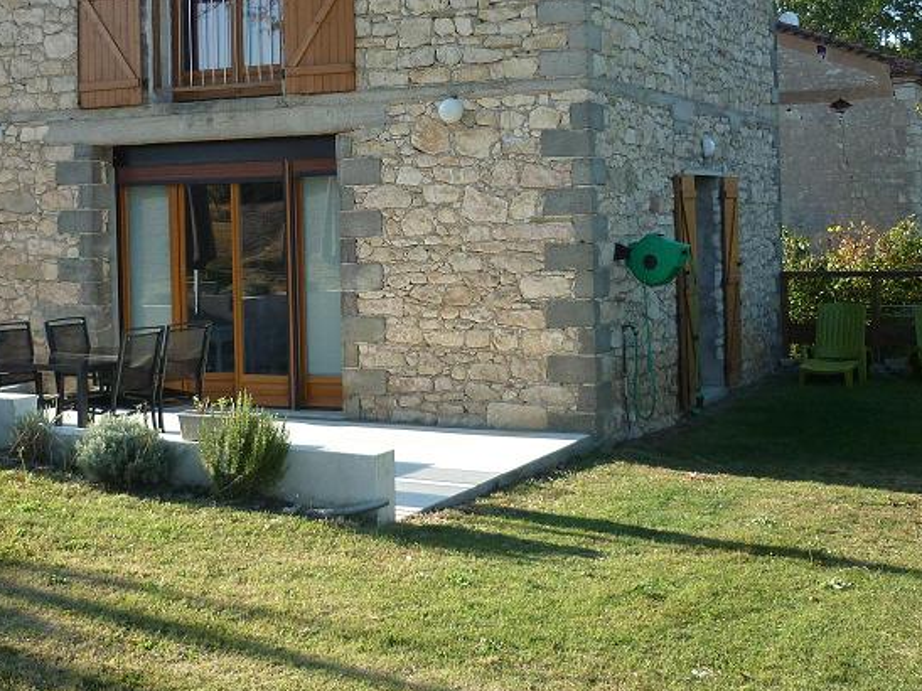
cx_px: 381
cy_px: 194
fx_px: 1465
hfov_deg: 34.9
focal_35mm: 55
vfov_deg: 26.3
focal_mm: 5.5
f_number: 2.8
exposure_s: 1/400
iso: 80
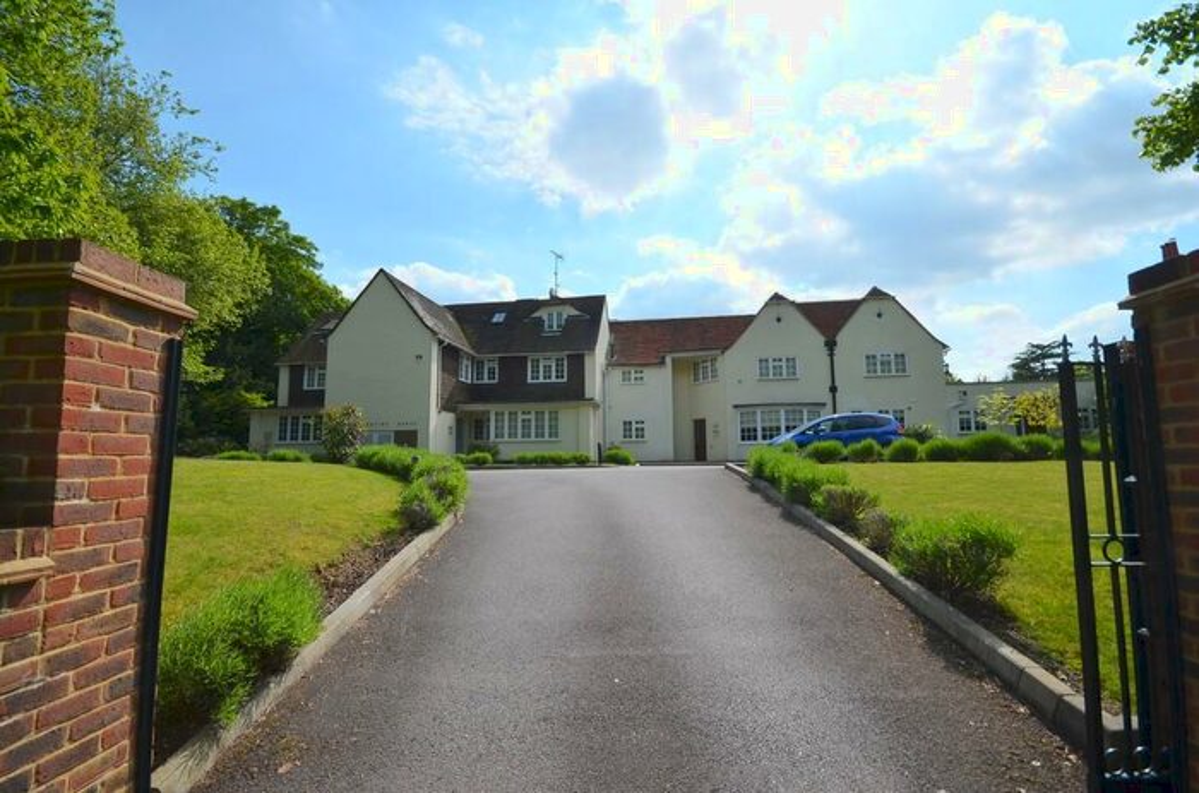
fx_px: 498
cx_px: 600
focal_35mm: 15
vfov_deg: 77.0
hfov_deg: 100.5
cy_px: 396
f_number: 8
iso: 100
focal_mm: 10
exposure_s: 1/250
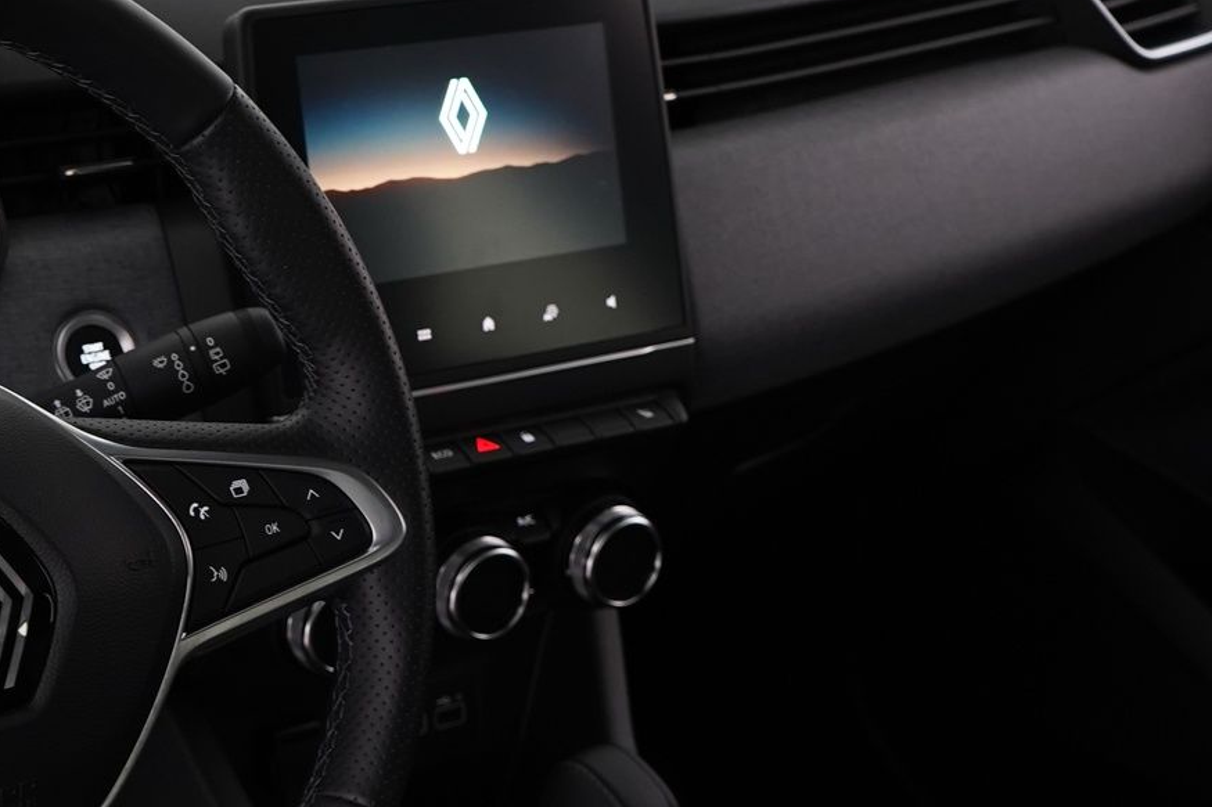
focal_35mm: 80
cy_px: 610
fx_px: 2693
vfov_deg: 17.0
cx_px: 284
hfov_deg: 25.0
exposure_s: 1/10
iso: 1000
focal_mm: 28
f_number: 5
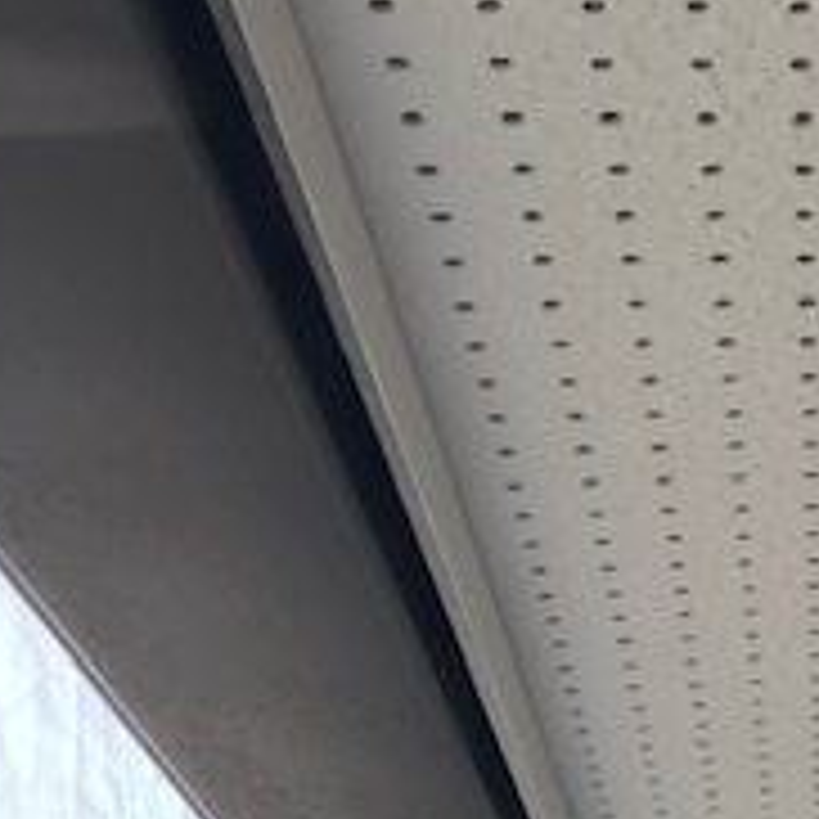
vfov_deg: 19.9
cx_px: 1372
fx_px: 2329
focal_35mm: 87
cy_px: 482
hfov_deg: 17.1
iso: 25
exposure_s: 1/60
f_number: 1.8
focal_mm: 3.99
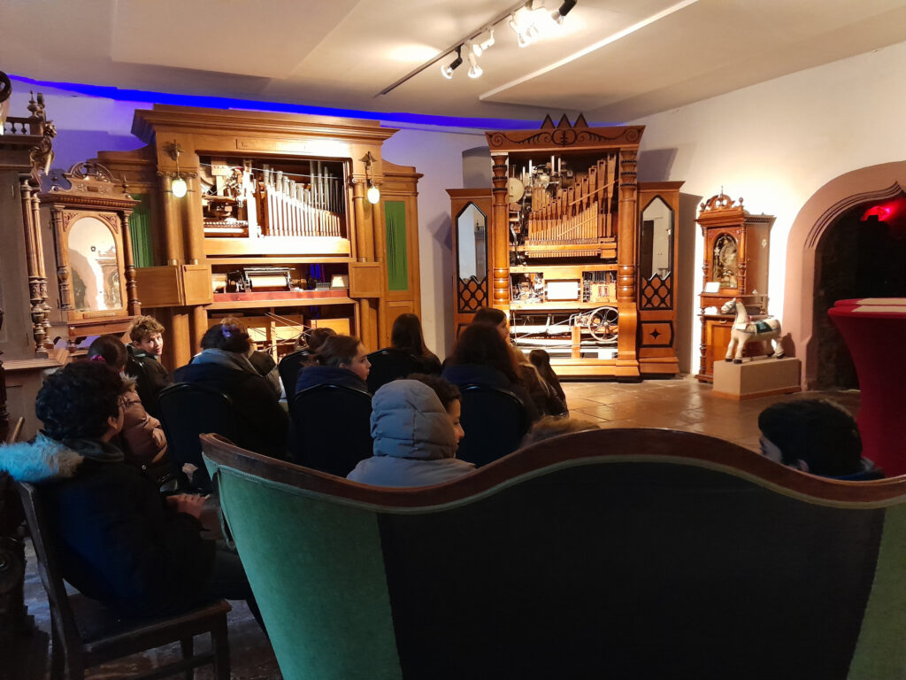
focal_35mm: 27
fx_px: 707
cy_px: 340
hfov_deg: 65.3
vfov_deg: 51.4
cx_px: 453
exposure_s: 1/25
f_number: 1.8
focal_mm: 4
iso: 640
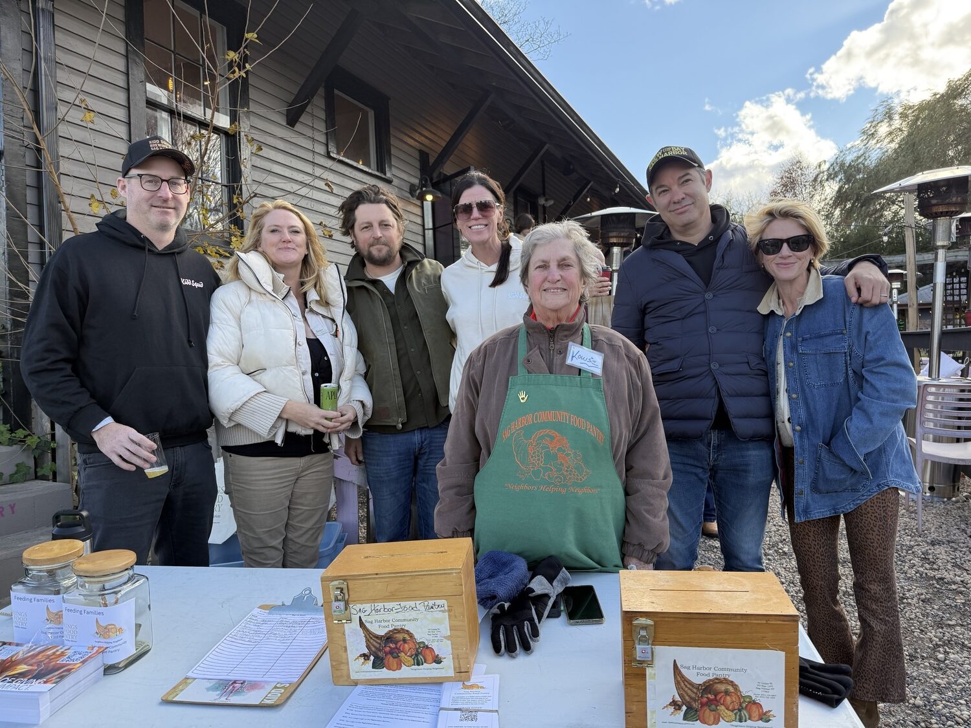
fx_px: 673
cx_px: 486
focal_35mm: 24
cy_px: 364
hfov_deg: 71.6
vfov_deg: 56.8
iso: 100
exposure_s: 1/831
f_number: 1.78
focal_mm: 6.76
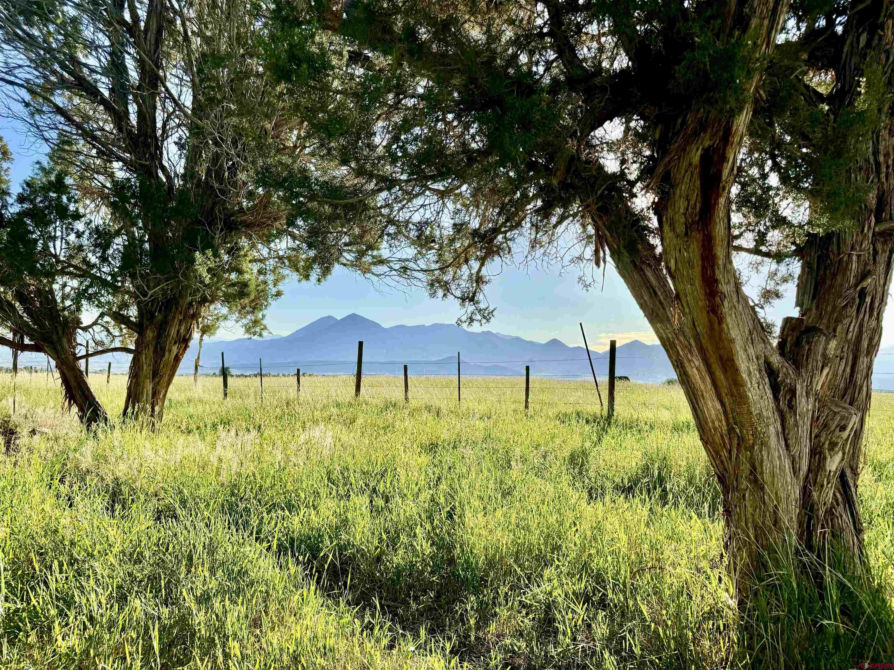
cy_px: 335
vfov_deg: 56.8
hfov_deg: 71.6
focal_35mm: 24
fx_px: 620
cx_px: 447
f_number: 1.78
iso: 80
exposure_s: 1/2710
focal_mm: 6.86
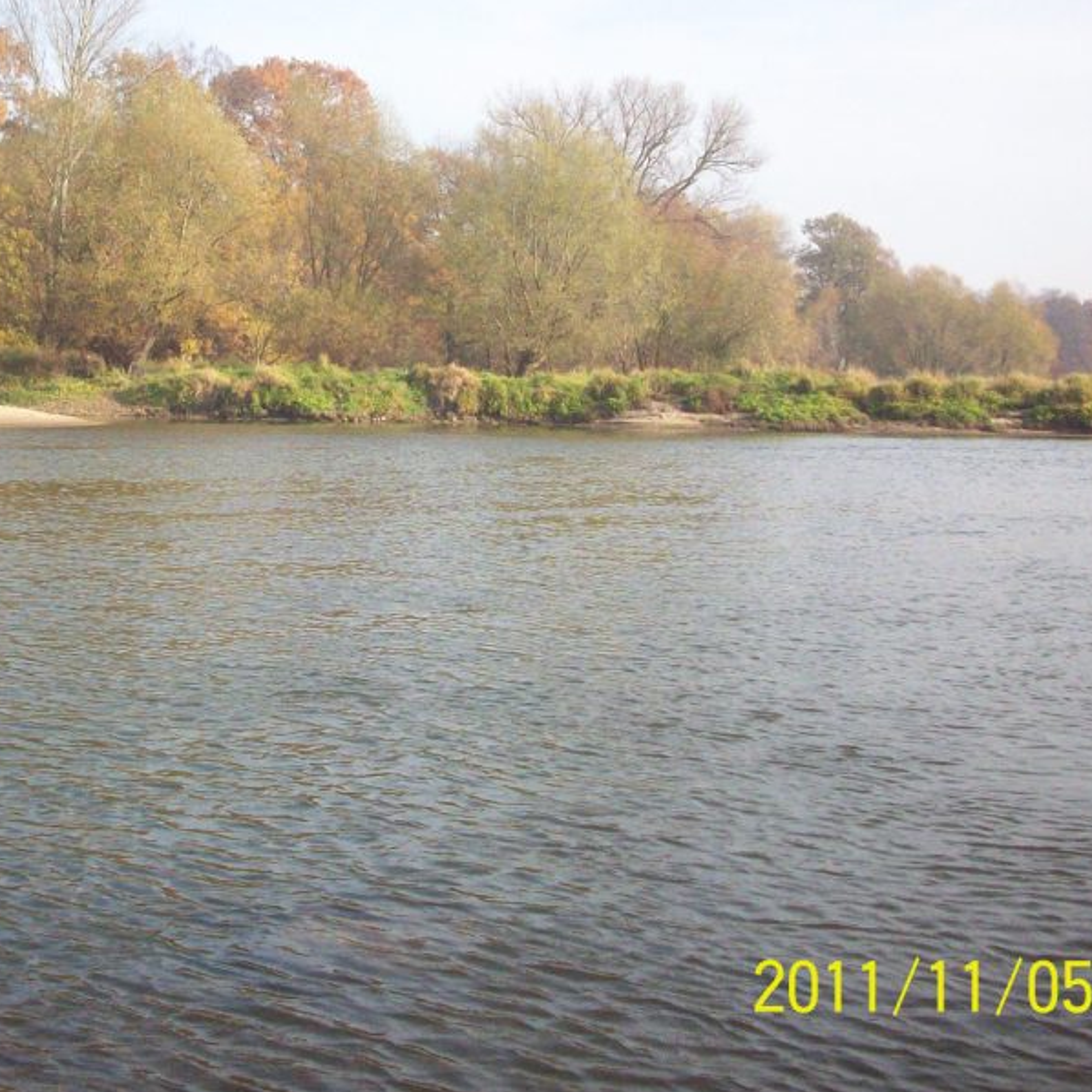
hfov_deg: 30.1
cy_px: 420
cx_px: 292
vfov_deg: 30.5
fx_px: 1999
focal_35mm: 56
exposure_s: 1/1340
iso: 200
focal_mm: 6.2
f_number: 2.8
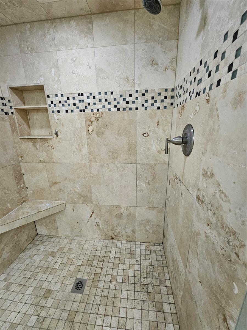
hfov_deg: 89.9
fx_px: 124
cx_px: 124
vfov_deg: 106.2
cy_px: 165
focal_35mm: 13
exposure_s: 1/30
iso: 320
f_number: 2.2
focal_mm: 1.74
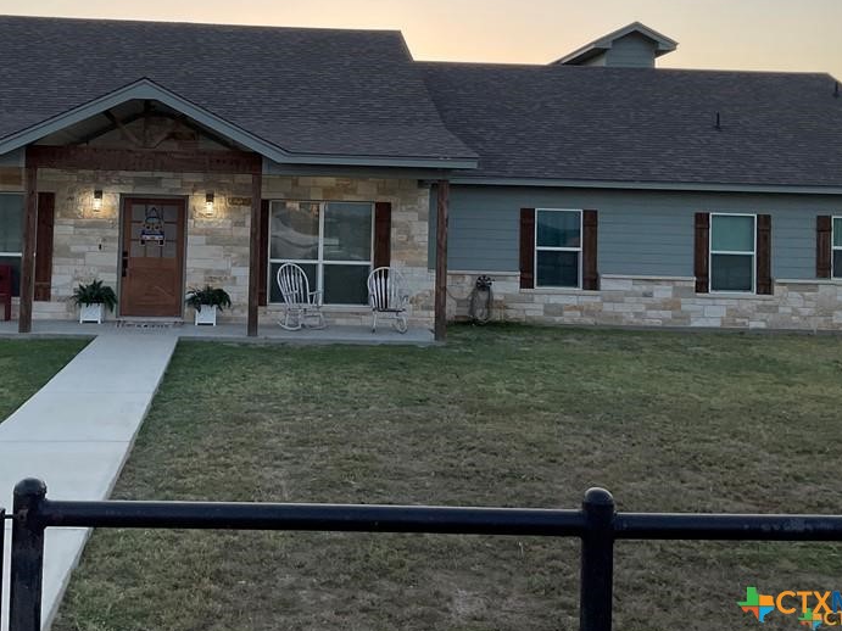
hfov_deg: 43.3
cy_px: 179
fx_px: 1046
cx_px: 291
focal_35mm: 43
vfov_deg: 33.1
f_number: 1.8
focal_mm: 3
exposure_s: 1/316
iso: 16
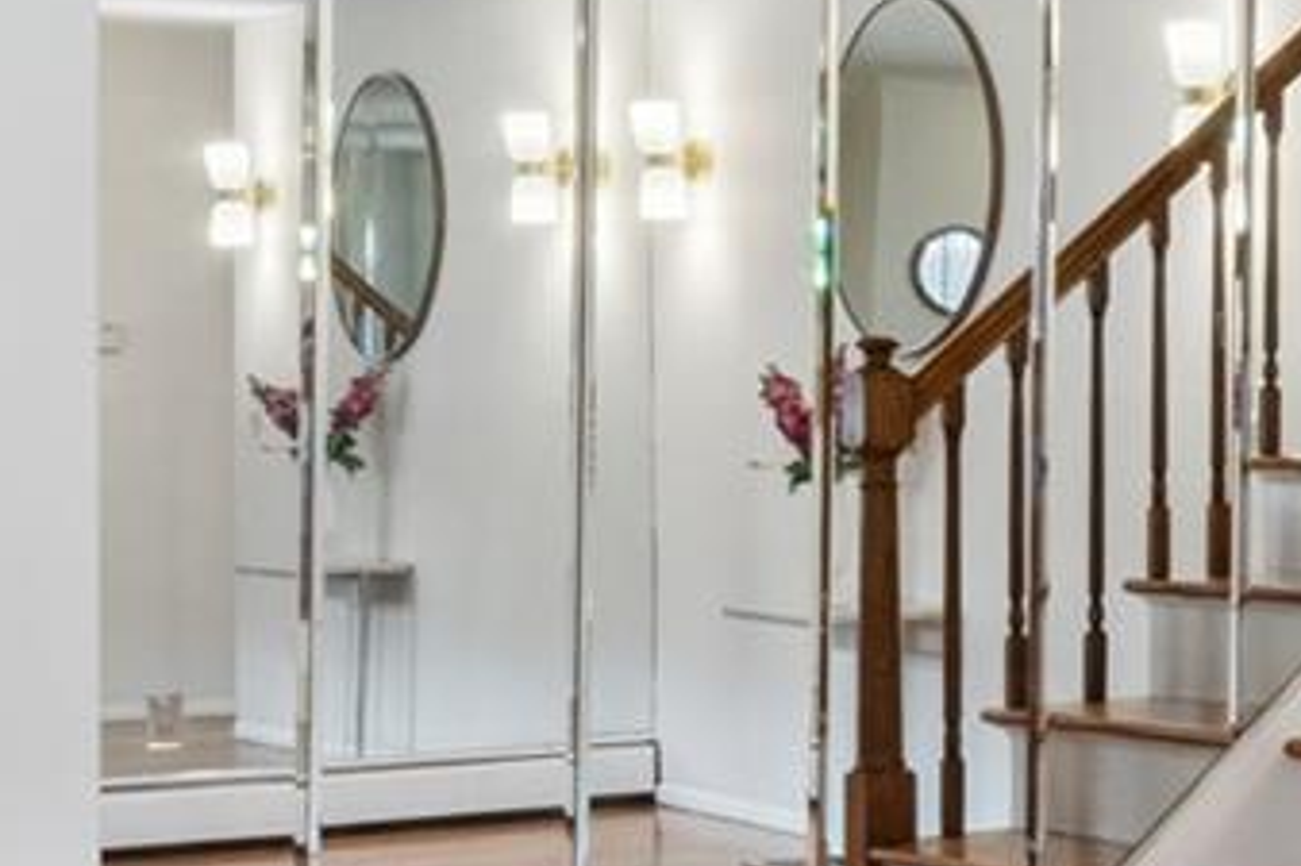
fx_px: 3287
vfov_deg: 15.0
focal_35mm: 91
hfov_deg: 17.0
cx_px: 2544
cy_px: 537
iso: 640
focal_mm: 15
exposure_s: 1/15
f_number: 14
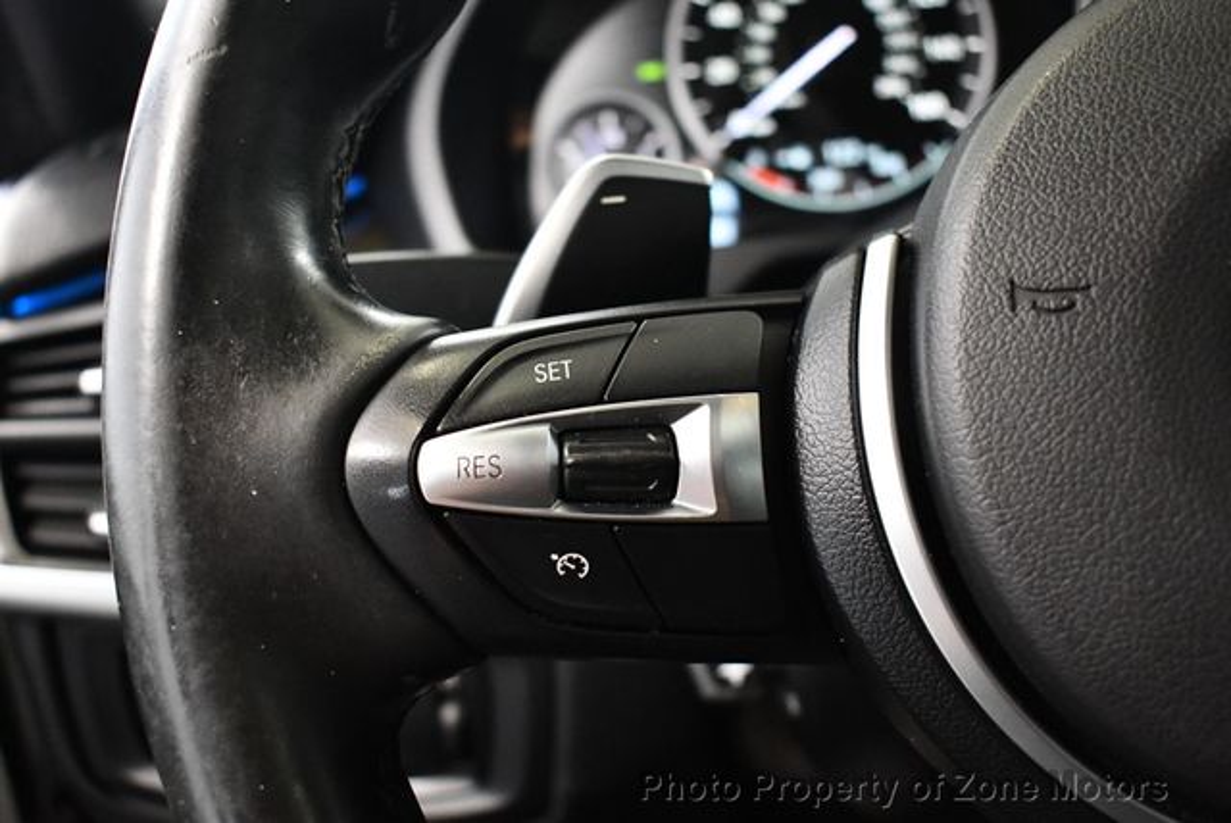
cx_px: 616
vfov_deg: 30.6
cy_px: 412
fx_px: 1506
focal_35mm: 44
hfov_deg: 44.5
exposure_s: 1/80
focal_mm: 22
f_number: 3.8
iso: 3200
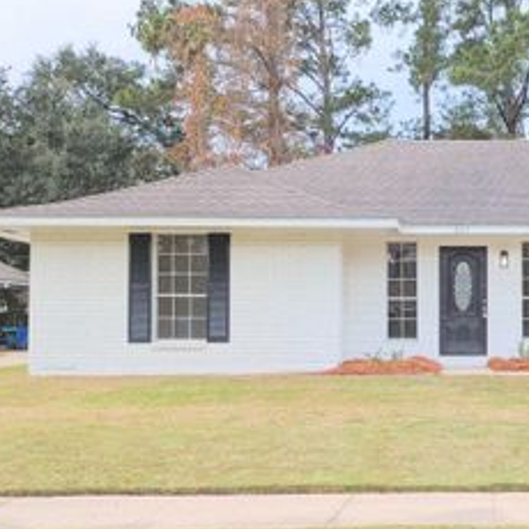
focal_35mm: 48
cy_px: 307
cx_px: 476
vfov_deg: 35.3
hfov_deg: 33.5
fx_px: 830
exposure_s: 1/1060
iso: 45
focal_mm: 5.43
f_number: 1.89
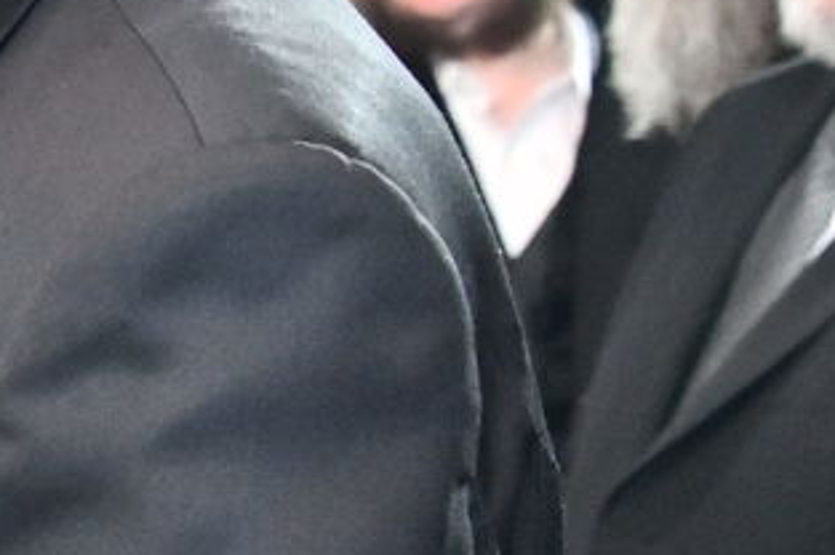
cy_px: 308
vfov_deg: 7.7
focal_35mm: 179
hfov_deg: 10.8
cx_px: -659
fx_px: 4147
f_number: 5.6
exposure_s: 1/100
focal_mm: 40
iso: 5000
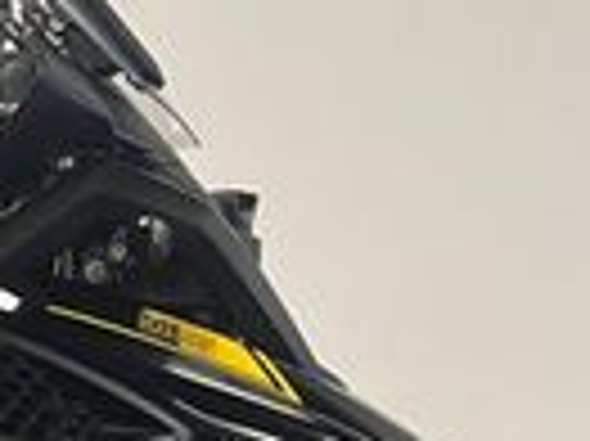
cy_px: 608
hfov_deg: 13.6
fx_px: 2163
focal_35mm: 127
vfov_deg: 11.3
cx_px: -540
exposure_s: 1/50
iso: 80
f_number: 1.6
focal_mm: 5.1
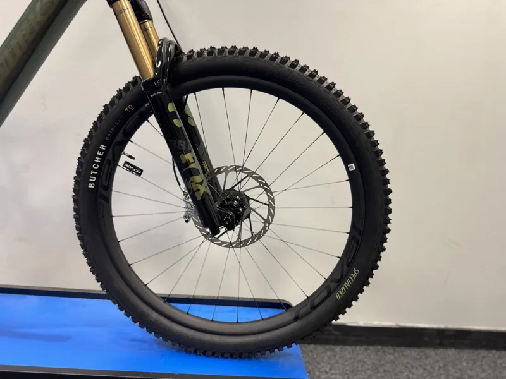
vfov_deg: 56.8
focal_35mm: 24
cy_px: 190
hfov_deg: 71.6
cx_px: 253
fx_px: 351
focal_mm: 6.76
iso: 200
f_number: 1.78
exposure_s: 1/50
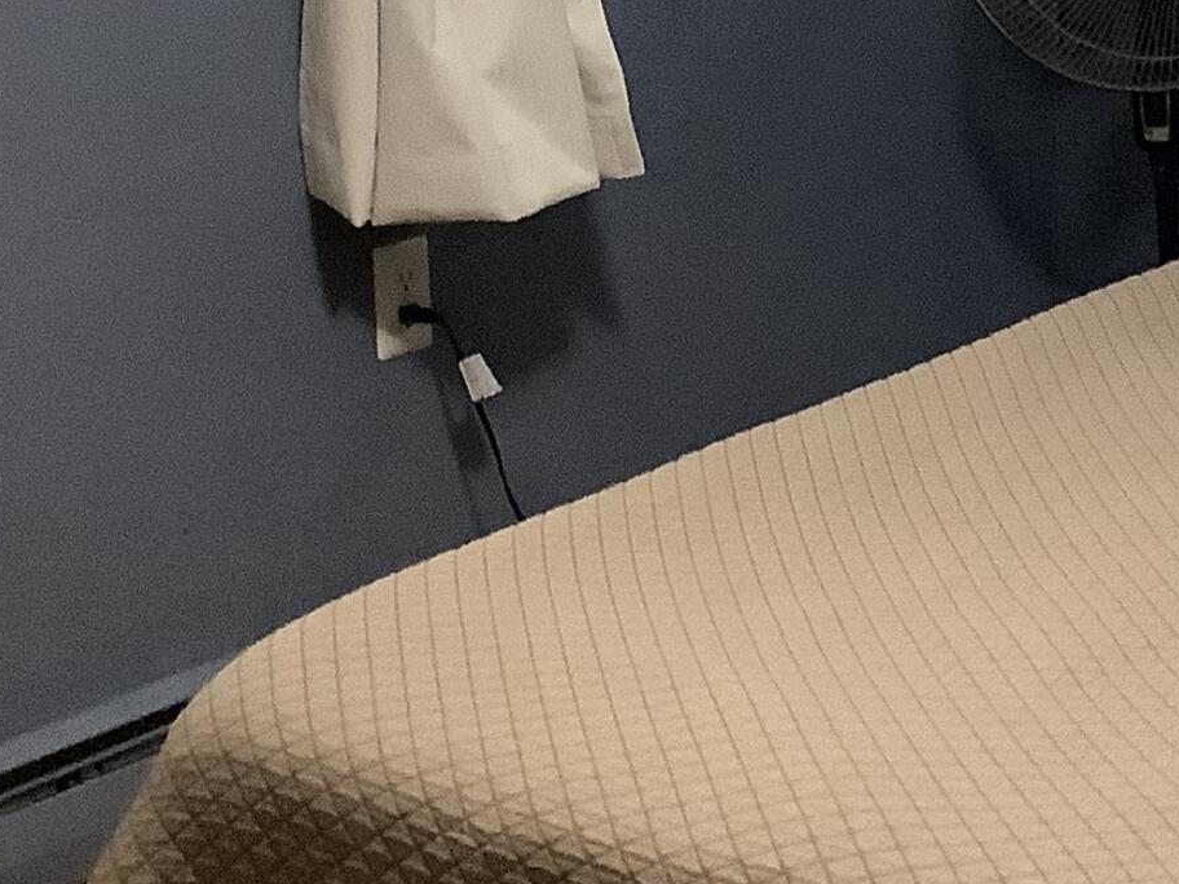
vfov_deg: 14.1
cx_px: 1260
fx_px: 3474
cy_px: -163
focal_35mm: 102
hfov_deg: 18.6
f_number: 2.4
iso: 400
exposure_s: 1/30
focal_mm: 3.3
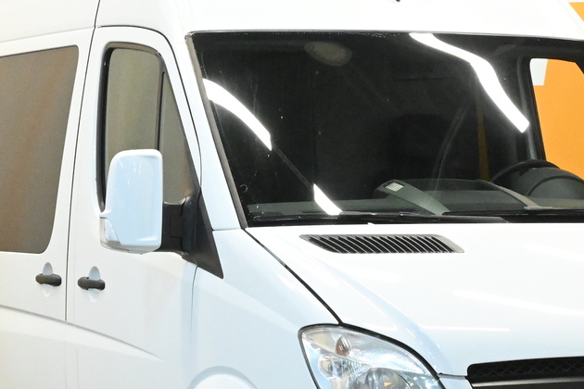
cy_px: 181
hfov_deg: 12.7
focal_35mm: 162
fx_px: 2628
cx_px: 309
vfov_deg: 8.5
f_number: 11
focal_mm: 42
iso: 8000
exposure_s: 1/60
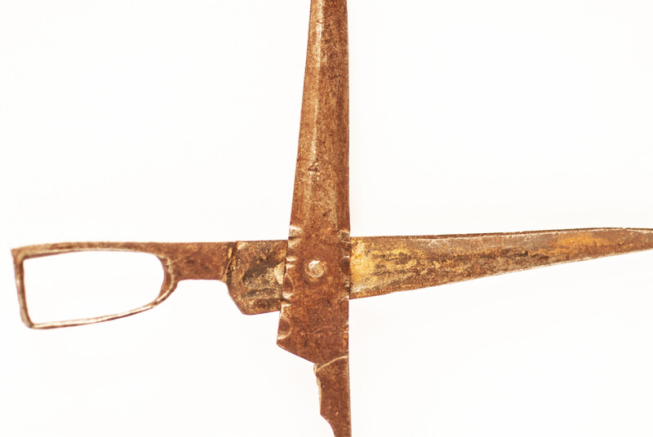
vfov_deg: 15.2
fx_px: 1635
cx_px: 326
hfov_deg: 22.6
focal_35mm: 90
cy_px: 218
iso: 100
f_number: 3.2
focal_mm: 60
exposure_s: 1/40
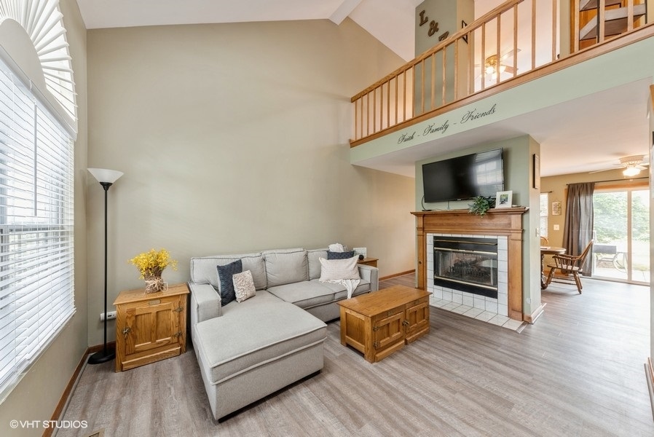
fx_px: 218
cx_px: 327
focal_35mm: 12
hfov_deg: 112.6
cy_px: 218
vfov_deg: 90.1
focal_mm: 12
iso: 200
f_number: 9
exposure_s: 1/1.67
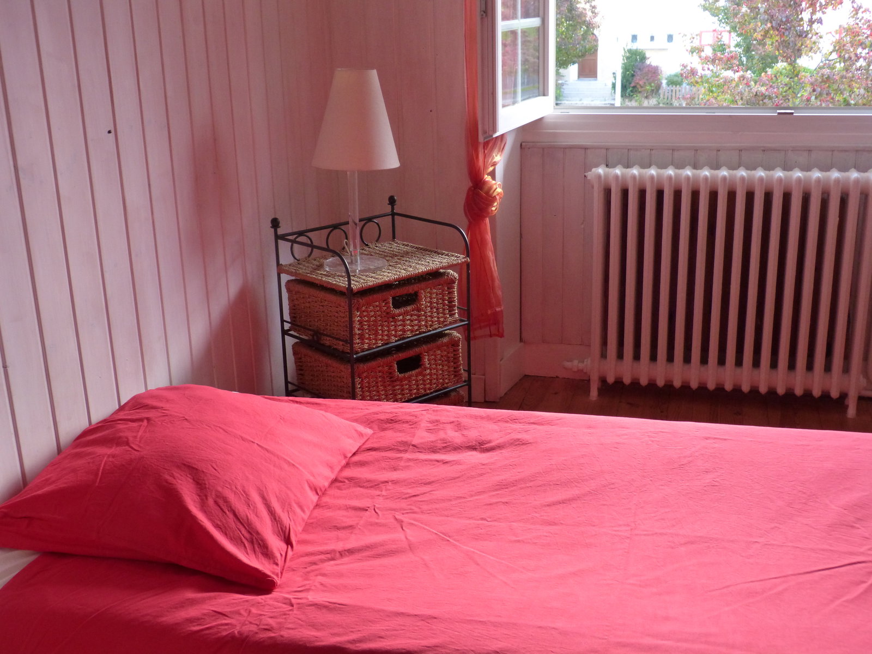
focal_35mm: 40
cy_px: 327
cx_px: 436
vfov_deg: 36.0
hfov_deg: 46.8
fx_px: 1008
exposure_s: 1/30
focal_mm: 7.1
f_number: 3.1
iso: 400
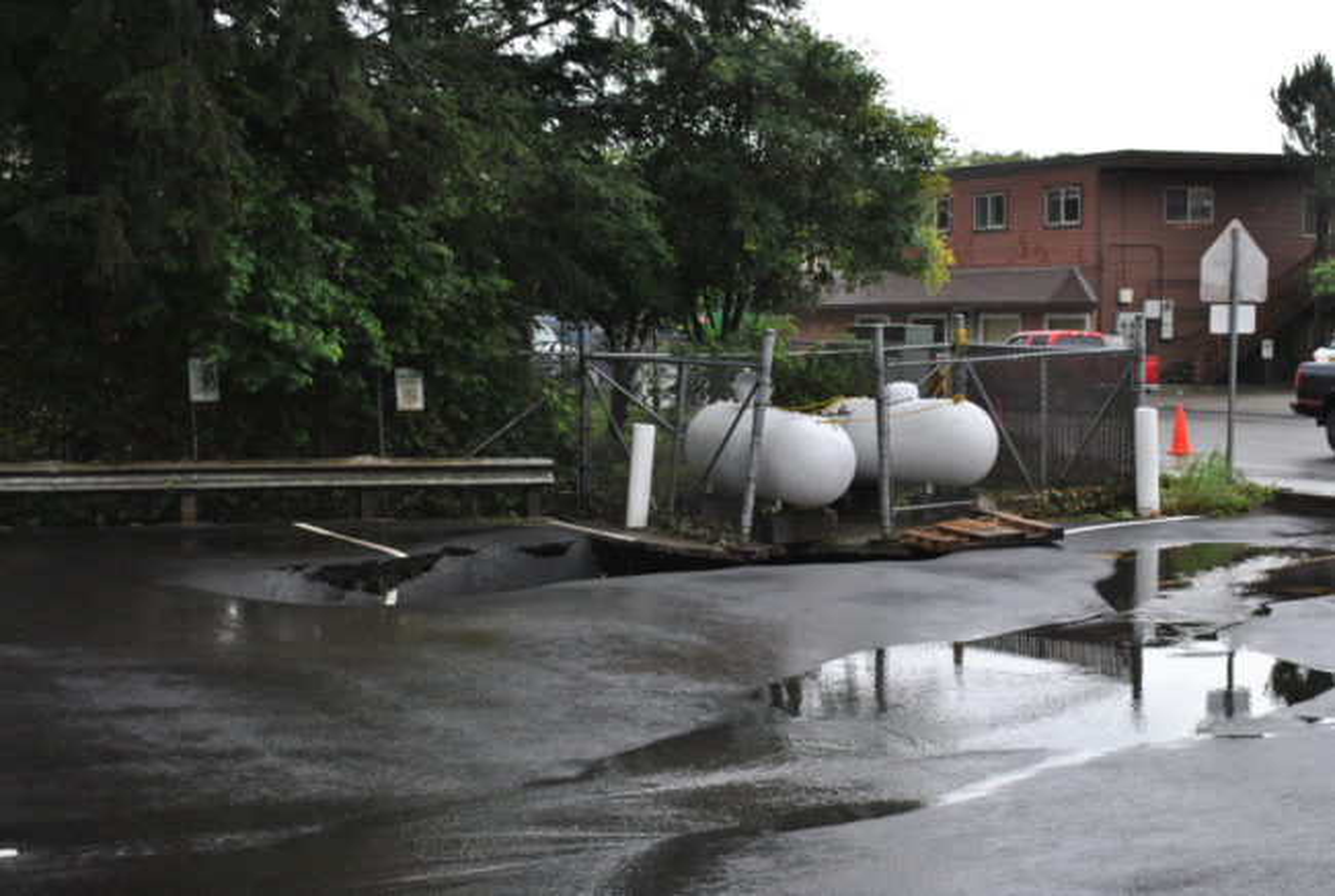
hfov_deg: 31.8
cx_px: 668
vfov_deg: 21.7
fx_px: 2340
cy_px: 448
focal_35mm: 63
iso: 400
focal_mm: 42
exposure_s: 1/250
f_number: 8
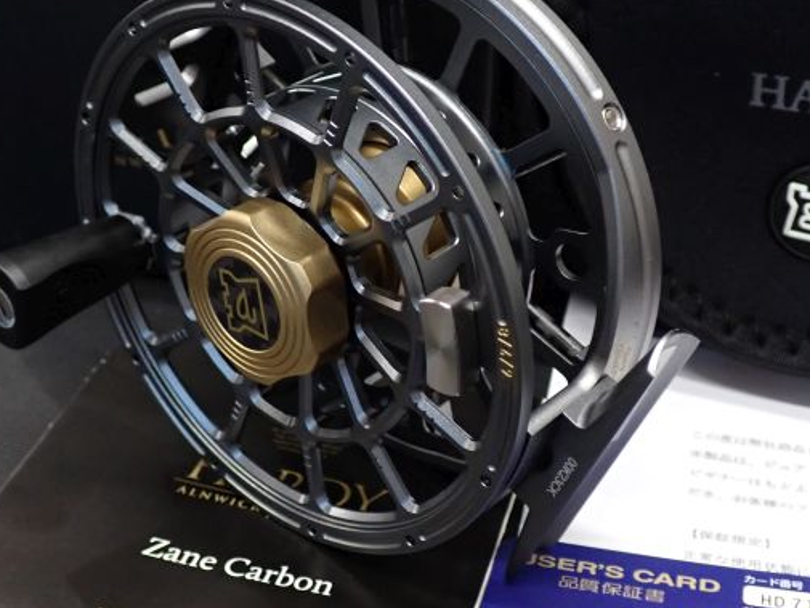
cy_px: 244
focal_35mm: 57
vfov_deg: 25.6
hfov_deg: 33.8
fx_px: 1334
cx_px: 388
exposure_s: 1/40
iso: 250
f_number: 2.5
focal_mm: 6.37
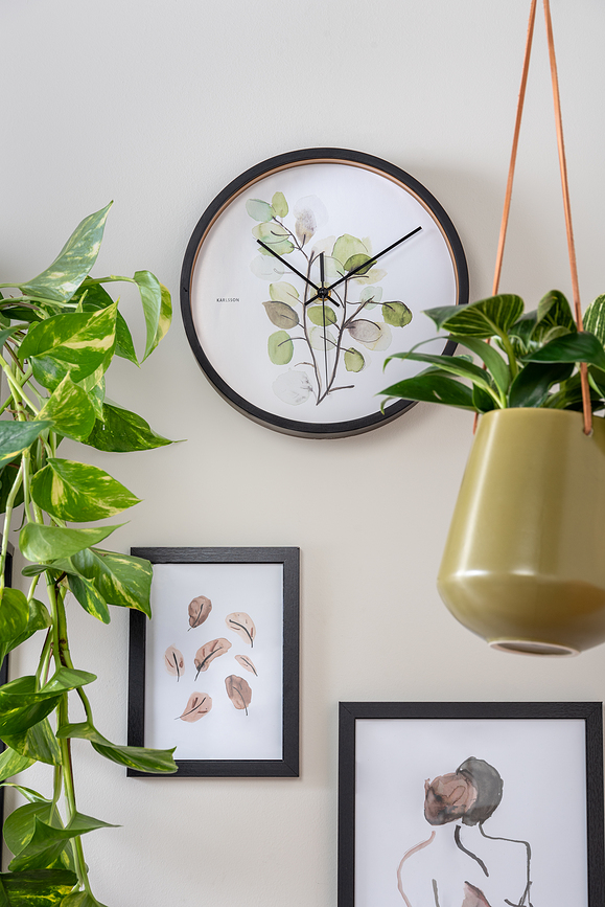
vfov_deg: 19.4
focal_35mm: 105
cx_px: 302
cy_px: 454
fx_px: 2644
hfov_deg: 13.1
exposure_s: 1/100
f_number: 9
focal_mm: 105
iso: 100
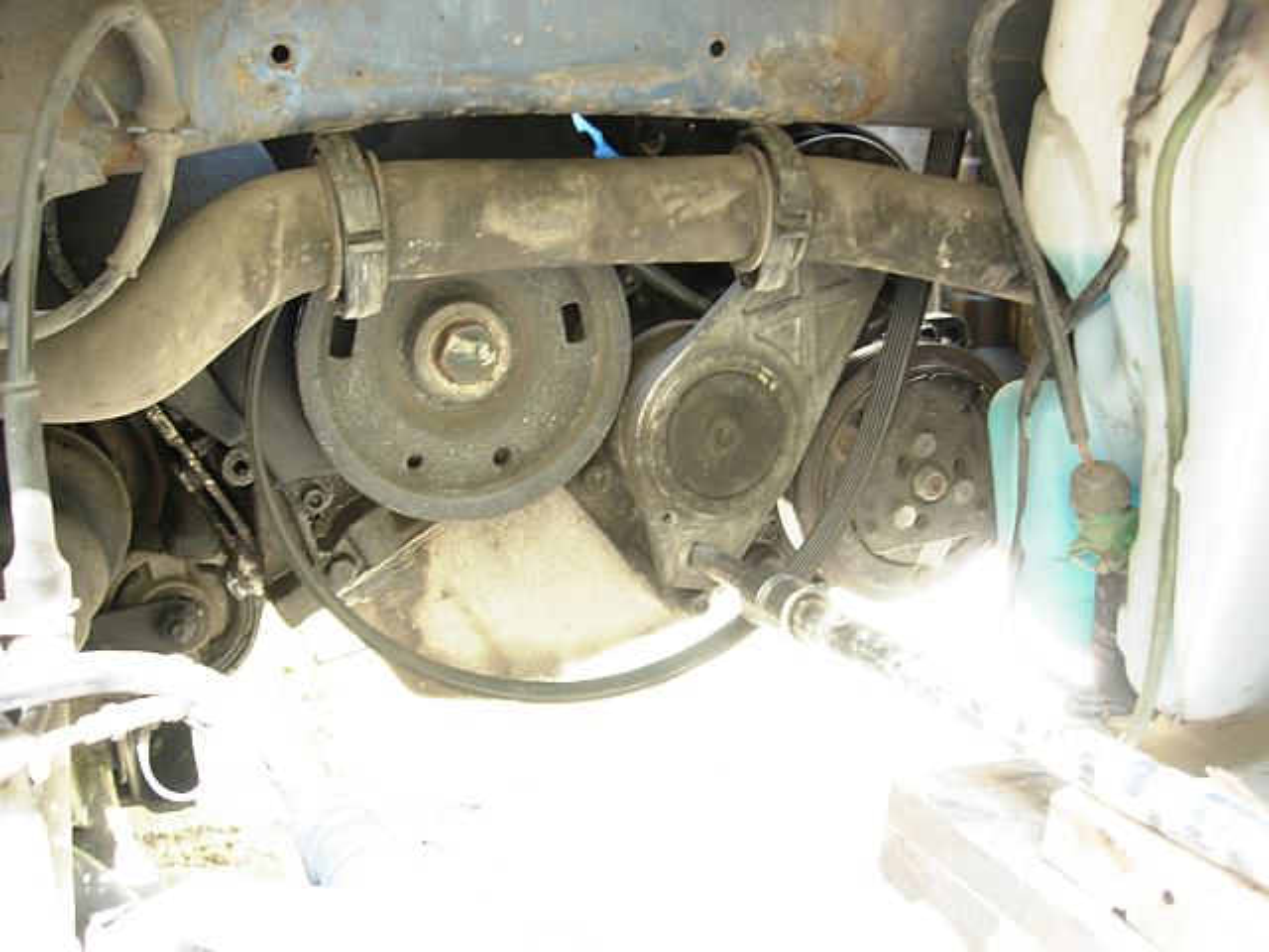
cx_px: 634
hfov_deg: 49.0
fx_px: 1393
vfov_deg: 37.7
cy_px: 476
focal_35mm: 38
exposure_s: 1/4.2
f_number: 2.8
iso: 64
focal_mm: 7.8
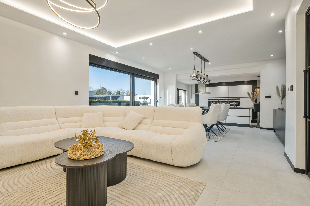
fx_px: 146
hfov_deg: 93.3
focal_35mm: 17
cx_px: 155
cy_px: 103
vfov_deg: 70.4
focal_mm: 17
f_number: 11
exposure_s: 1/50
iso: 250
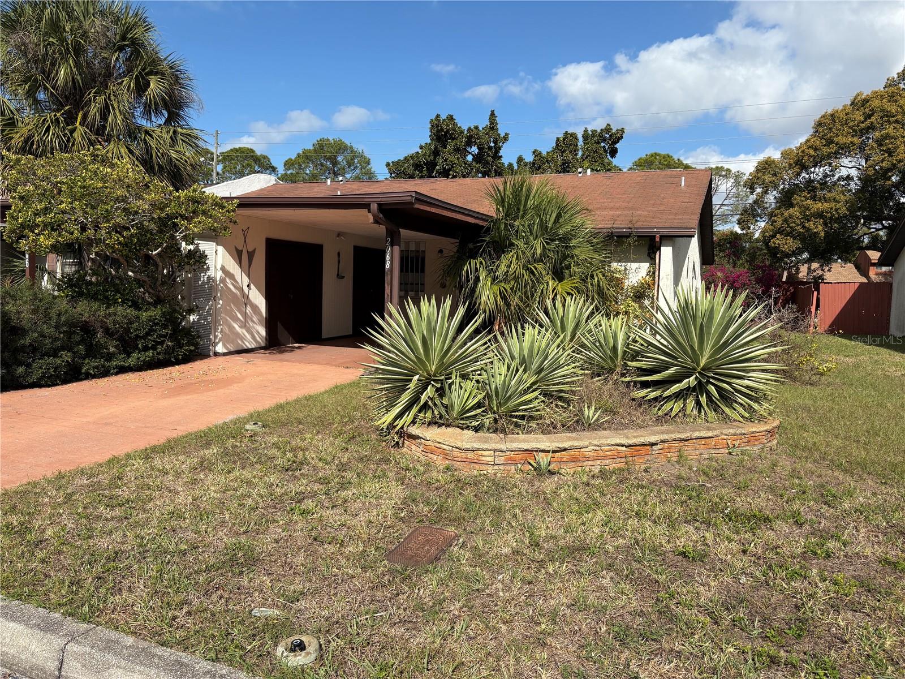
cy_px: 340
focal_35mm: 26
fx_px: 680
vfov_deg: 53.1
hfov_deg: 67.3
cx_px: 452
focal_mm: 5.96
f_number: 1.6
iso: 50
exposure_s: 1/4608
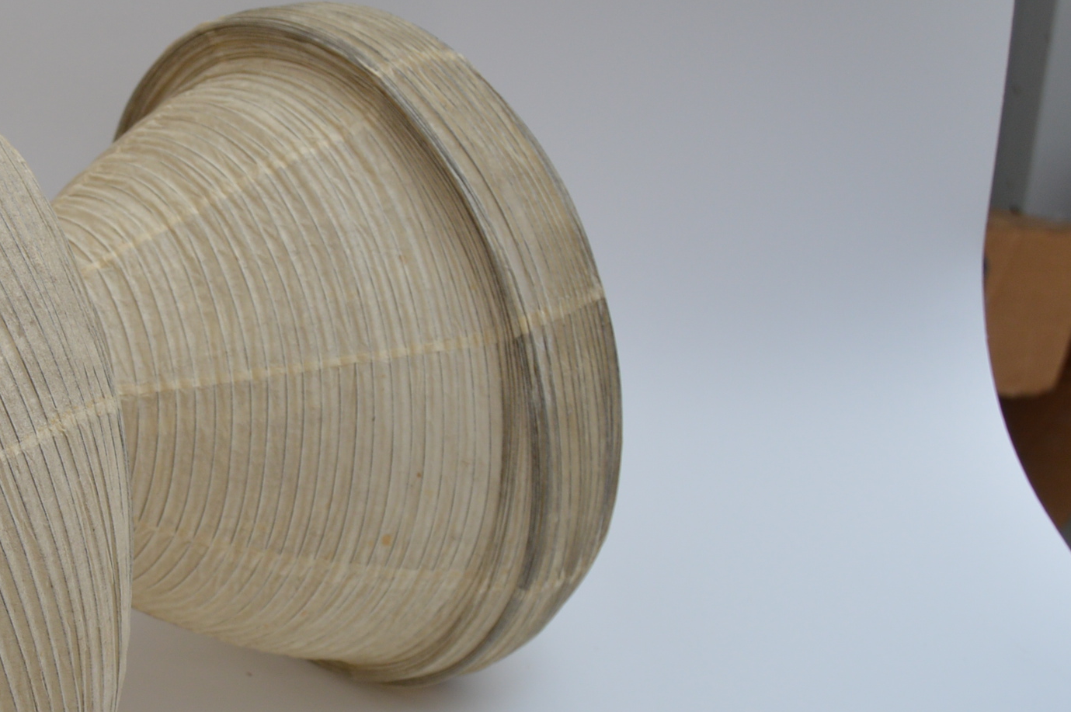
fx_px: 2140
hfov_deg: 26.3
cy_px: 436
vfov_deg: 18.9
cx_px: -43
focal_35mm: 72
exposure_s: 1/200
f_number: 5
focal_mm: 22
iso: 200
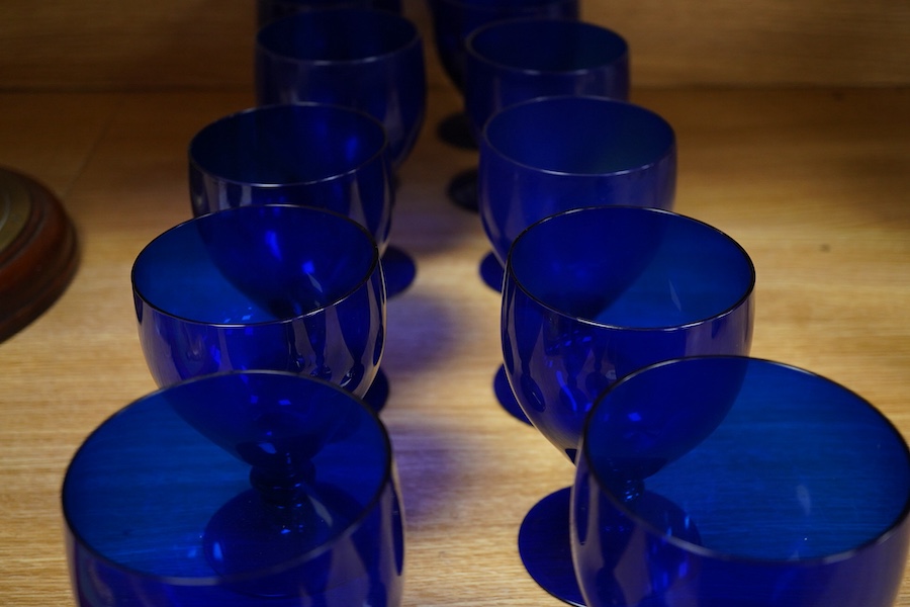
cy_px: 304
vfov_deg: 29.9
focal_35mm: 45
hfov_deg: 43.6
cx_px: 455
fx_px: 1137
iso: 1250
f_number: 6.3
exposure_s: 1/125
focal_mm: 30
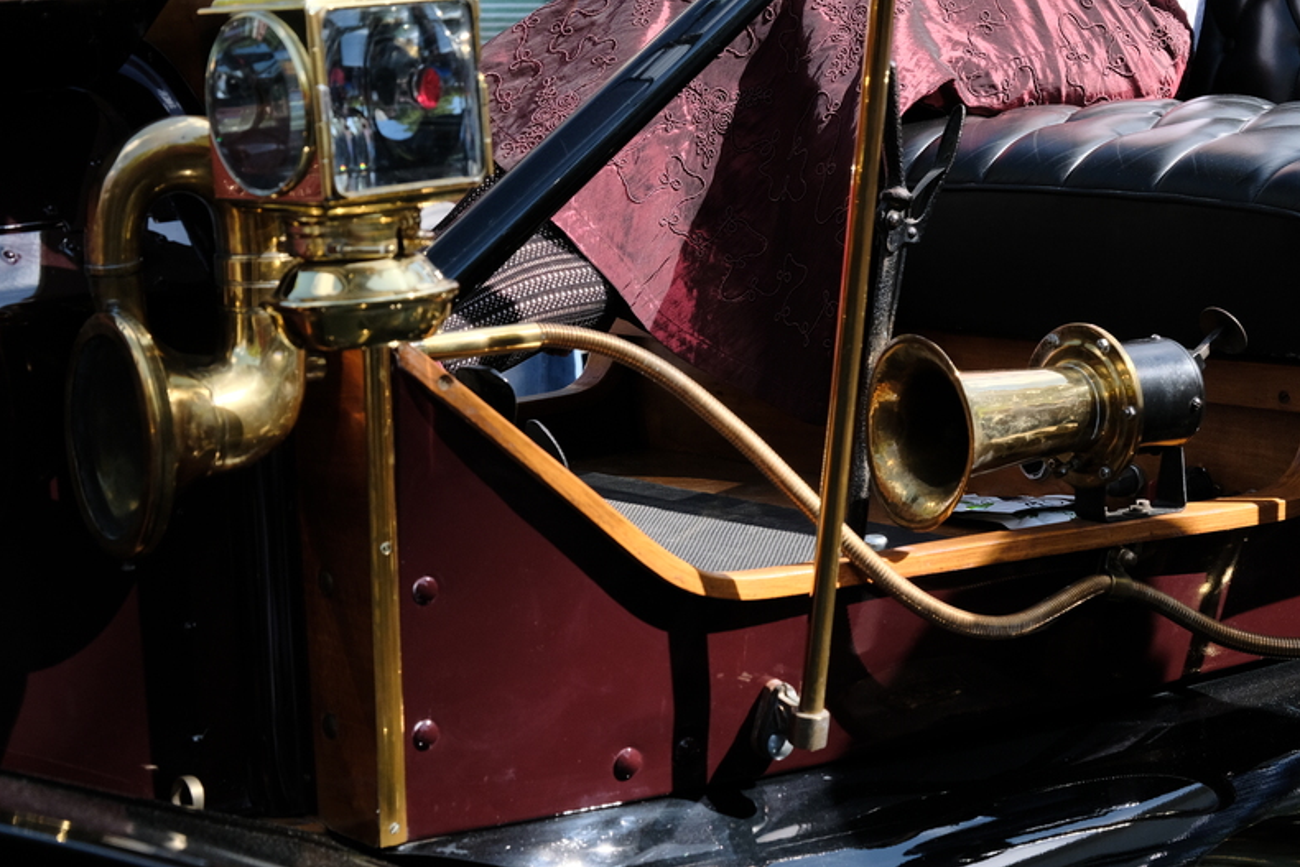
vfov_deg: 16.5
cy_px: 429
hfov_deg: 24.5
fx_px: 2998
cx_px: 726
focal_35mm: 83
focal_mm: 42.9
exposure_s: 1/640
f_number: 5.6
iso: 640
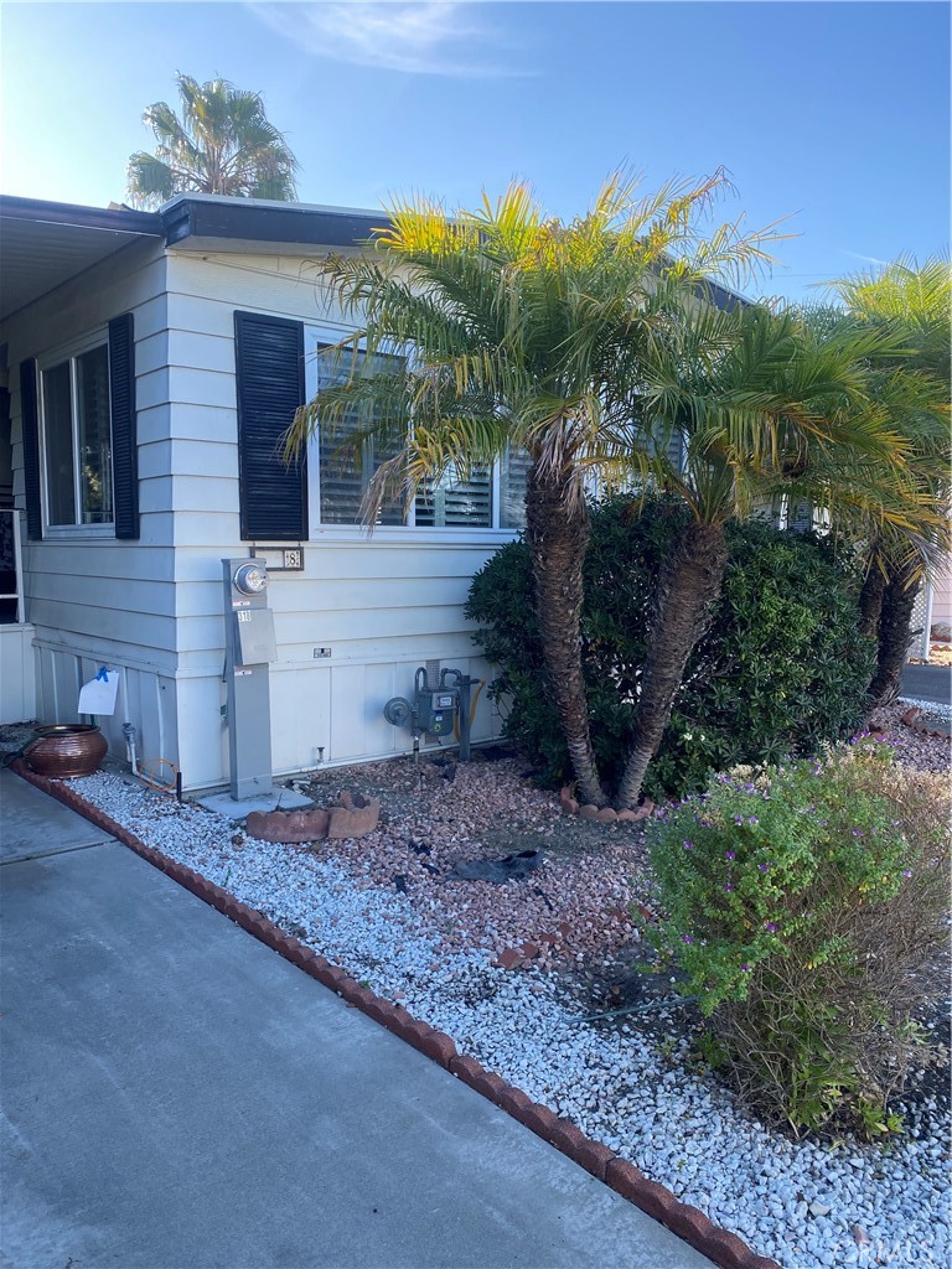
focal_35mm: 26
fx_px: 953
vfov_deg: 67.3
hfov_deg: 53.1
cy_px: 634
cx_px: 476
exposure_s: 1/517
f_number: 1.8
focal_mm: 4.25
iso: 32
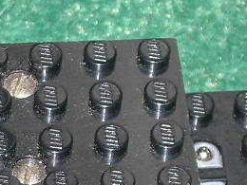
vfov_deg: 4.8
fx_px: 2191
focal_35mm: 307
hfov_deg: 6.4
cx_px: 17
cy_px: 214
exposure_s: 1/60.1
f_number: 4.1
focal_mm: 13
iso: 50
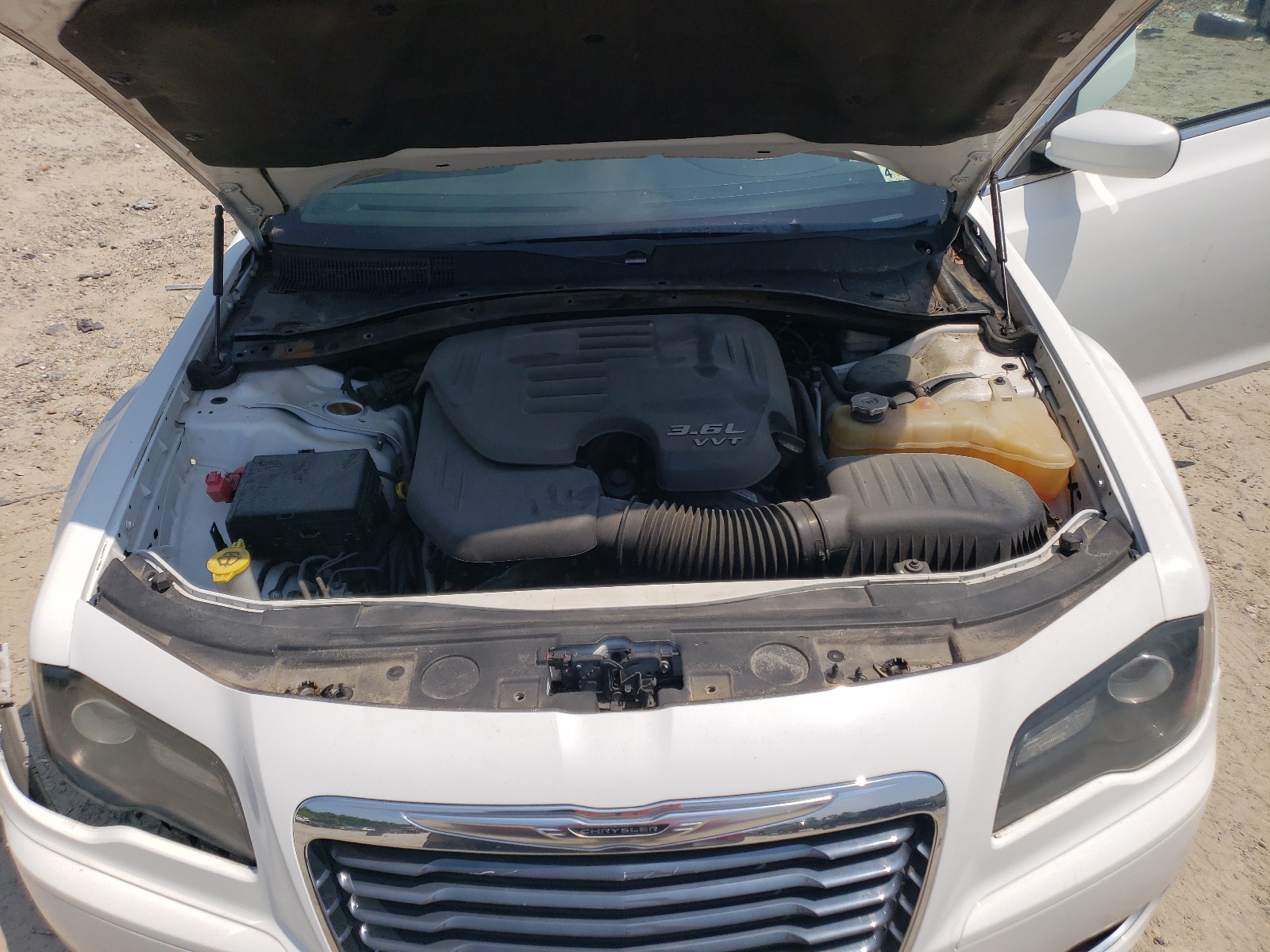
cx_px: 635
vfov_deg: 53.1
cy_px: 476
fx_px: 954
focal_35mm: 26
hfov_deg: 67.3
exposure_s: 1/10000
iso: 50
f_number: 1.5
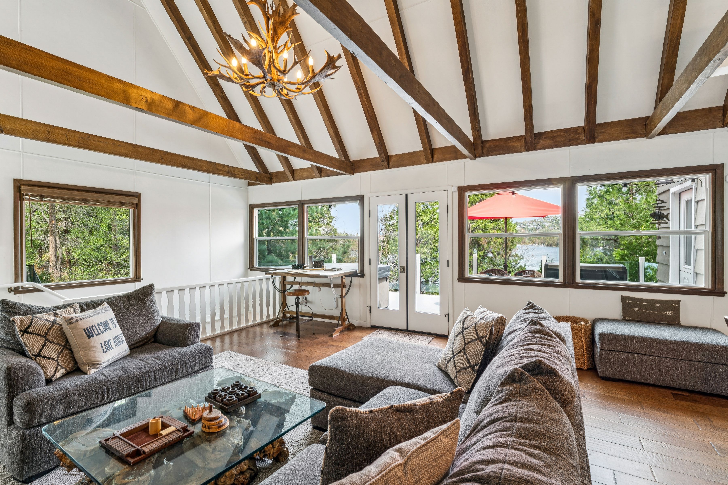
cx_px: 364
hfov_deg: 93.9
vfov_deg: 71.1
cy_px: 242
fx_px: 340
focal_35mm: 17
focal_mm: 16.8
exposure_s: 1/4
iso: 100
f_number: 13
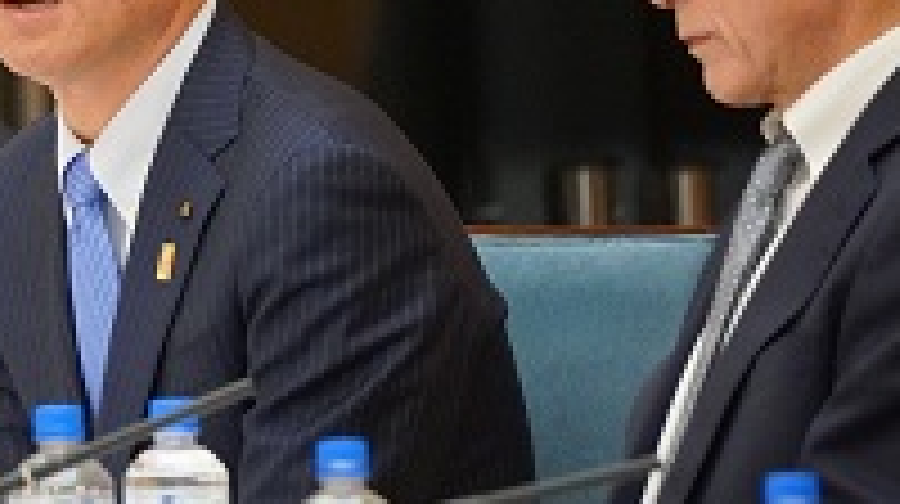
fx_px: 31467
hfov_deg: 1.6
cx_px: 86
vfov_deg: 0.9
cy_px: 144
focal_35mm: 1320
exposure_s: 1/320
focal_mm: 350
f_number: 6.3
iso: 6400
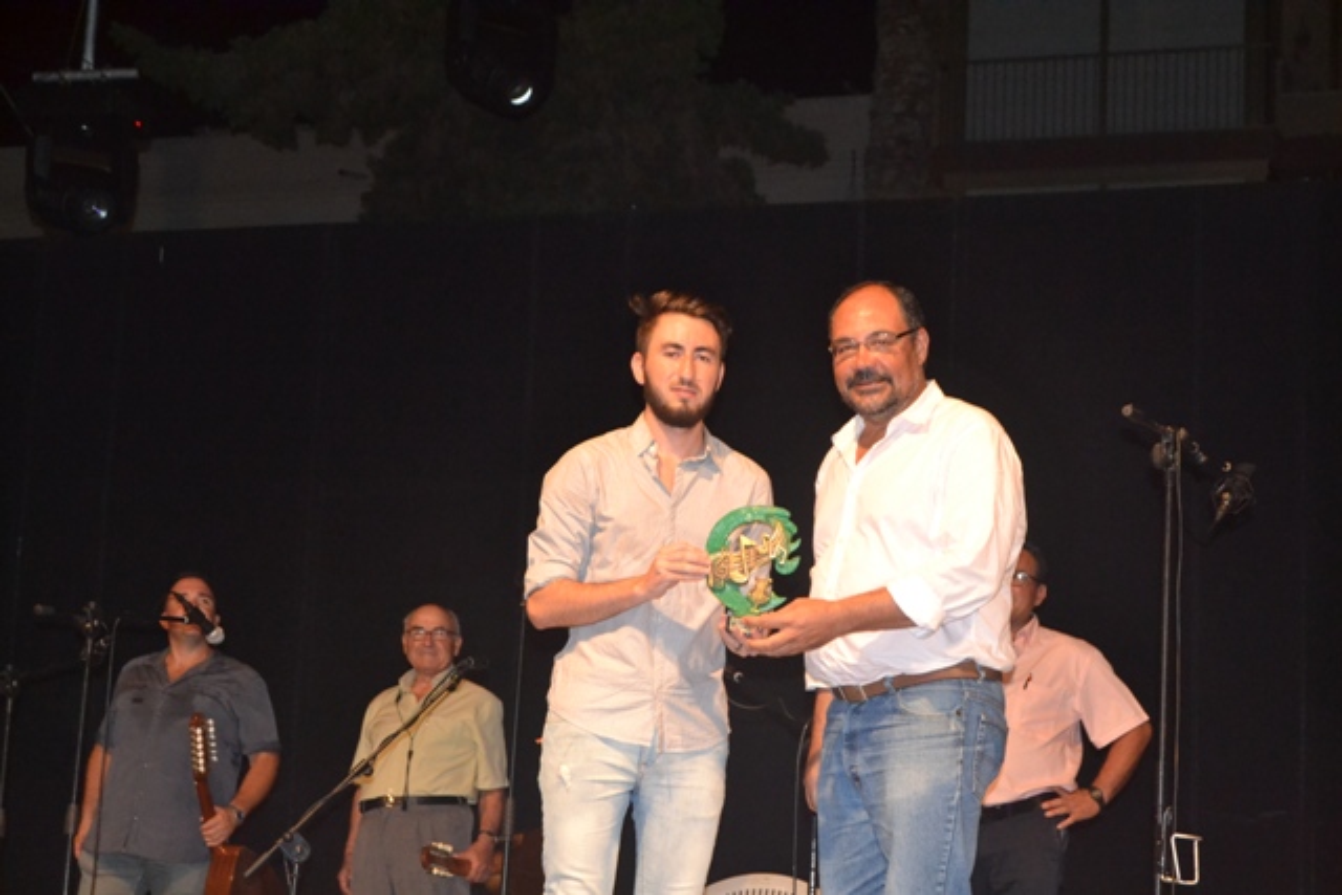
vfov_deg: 16.6
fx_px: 3076
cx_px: 671
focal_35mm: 82
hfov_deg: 24.6
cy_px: 448
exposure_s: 1/60
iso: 3200
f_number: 5.6
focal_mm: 55
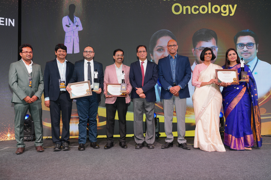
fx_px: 248
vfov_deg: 40.0
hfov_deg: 57.2
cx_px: 136
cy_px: 90
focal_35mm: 33
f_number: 5.6
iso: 800
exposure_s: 1/160
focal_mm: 33
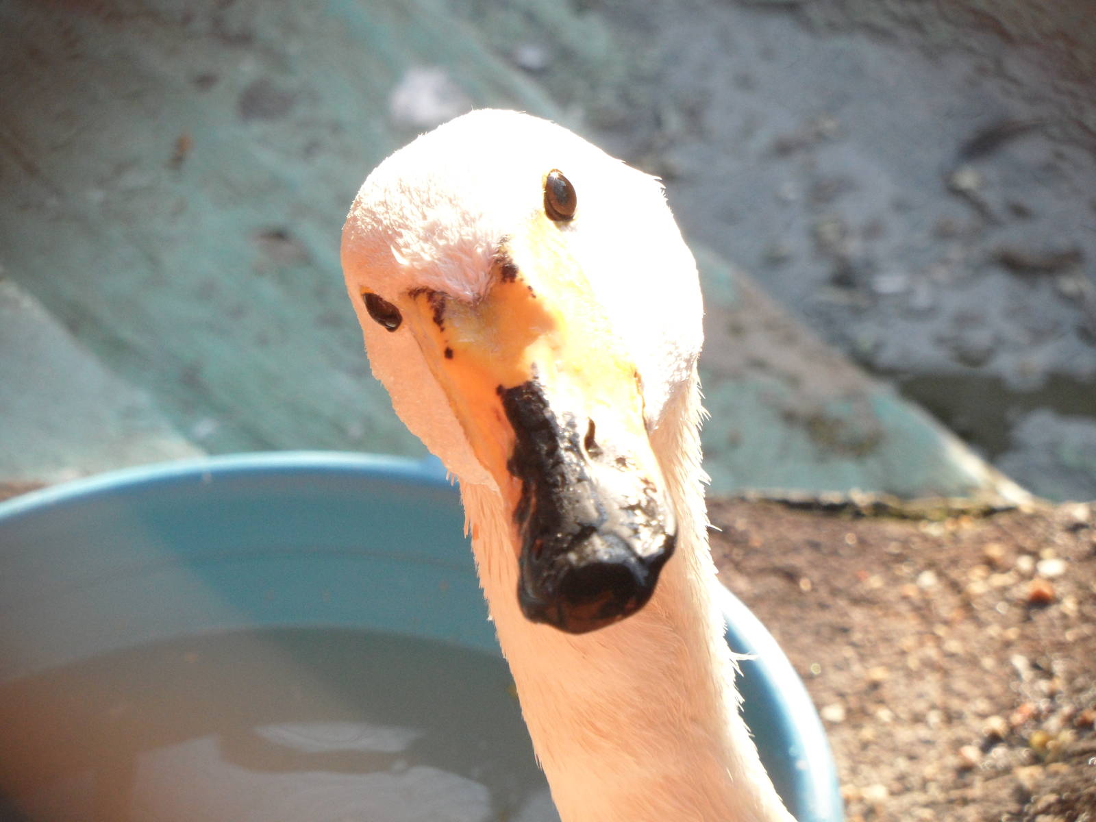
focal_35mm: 210
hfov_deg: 9.4
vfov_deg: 7.1
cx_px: 548
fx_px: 6649
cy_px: 411
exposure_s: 1/180
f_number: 4.6
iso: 200
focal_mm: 34.8
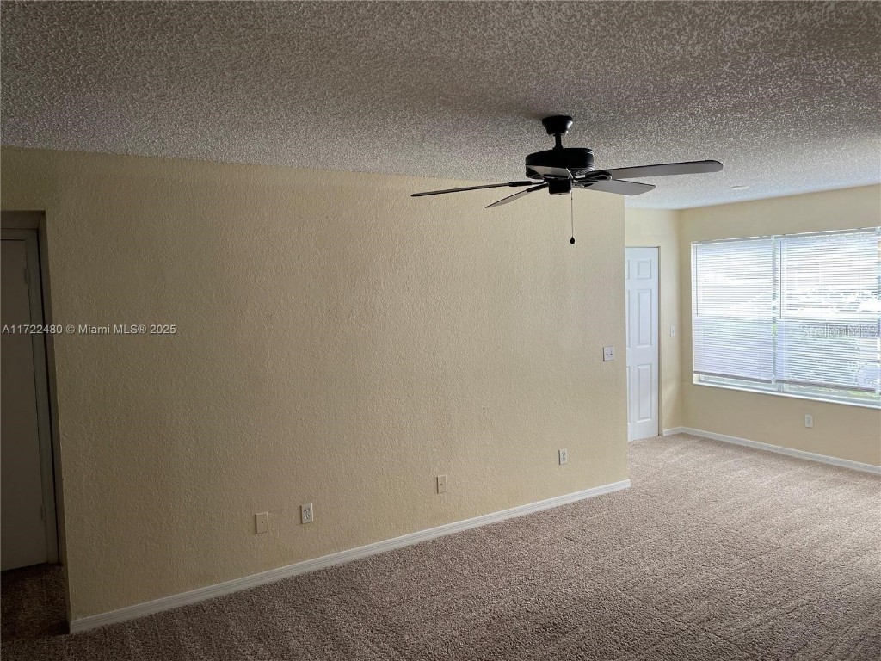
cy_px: 330
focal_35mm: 26
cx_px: 440
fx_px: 662
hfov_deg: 67.3
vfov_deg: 53.1
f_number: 1.6
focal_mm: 4.2
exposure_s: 1/121
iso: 64
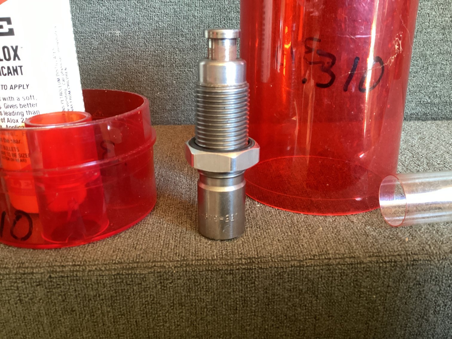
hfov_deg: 58.3
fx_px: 405
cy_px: 170
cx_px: 226
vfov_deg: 45.4
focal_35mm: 31
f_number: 2.4
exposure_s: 1/33
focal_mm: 3.3
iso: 320
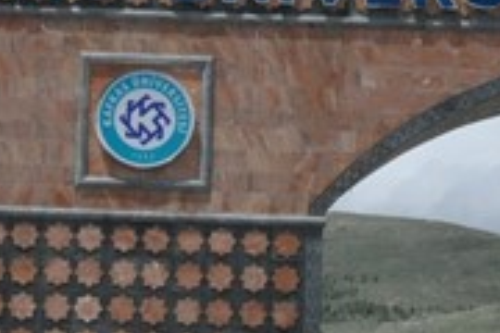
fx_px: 4555
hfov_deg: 6.3
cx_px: 233
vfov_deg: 4.2
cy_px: 236
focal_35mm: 328
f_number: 16
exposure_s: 1/1000
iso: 1000
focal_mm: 58
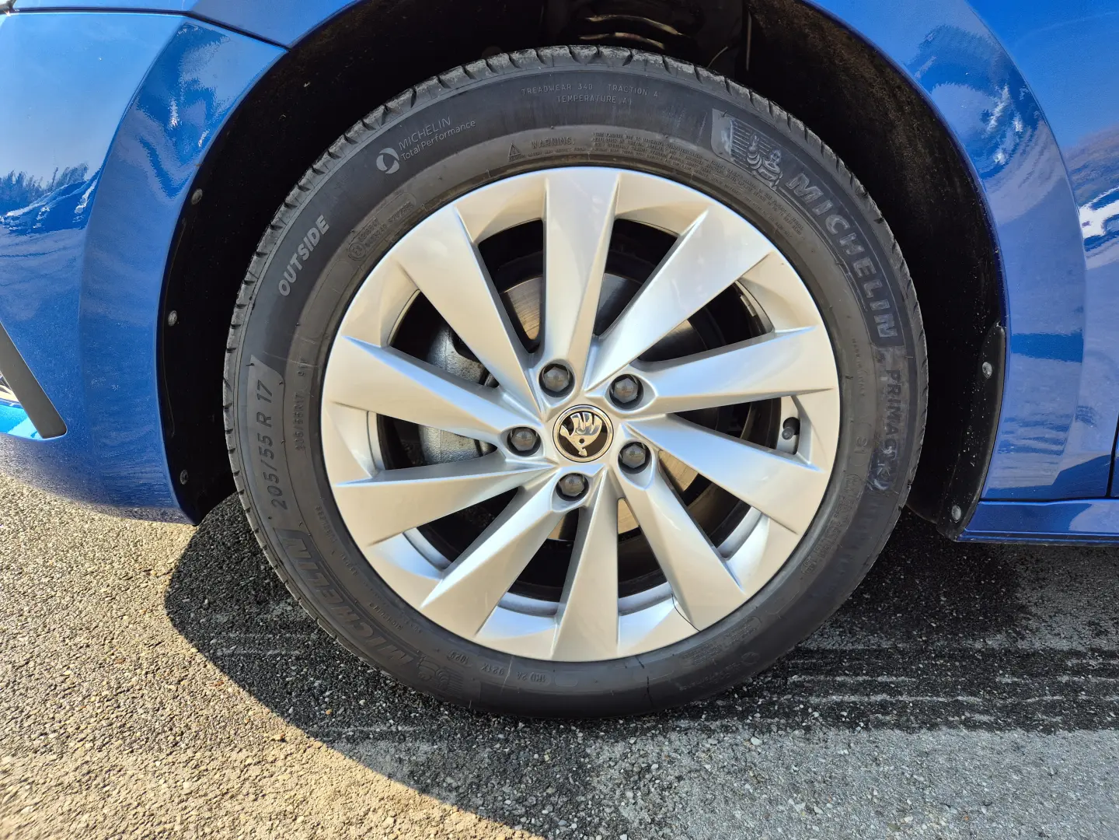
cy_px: 420
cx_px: 560
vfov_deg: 58.9
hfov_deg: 73.9
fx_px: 744
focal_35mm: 23
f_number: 1.8
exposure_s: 1/294
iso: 25
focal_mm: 5.4
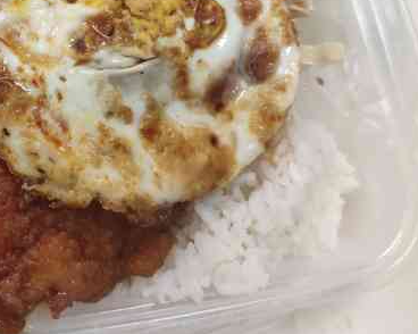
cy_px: 45
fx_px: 482
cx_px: 65
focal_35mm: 39
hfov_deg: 43.9
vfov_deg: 36.3
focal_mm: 4.22
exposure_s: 1/100
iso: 568
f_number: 1.8
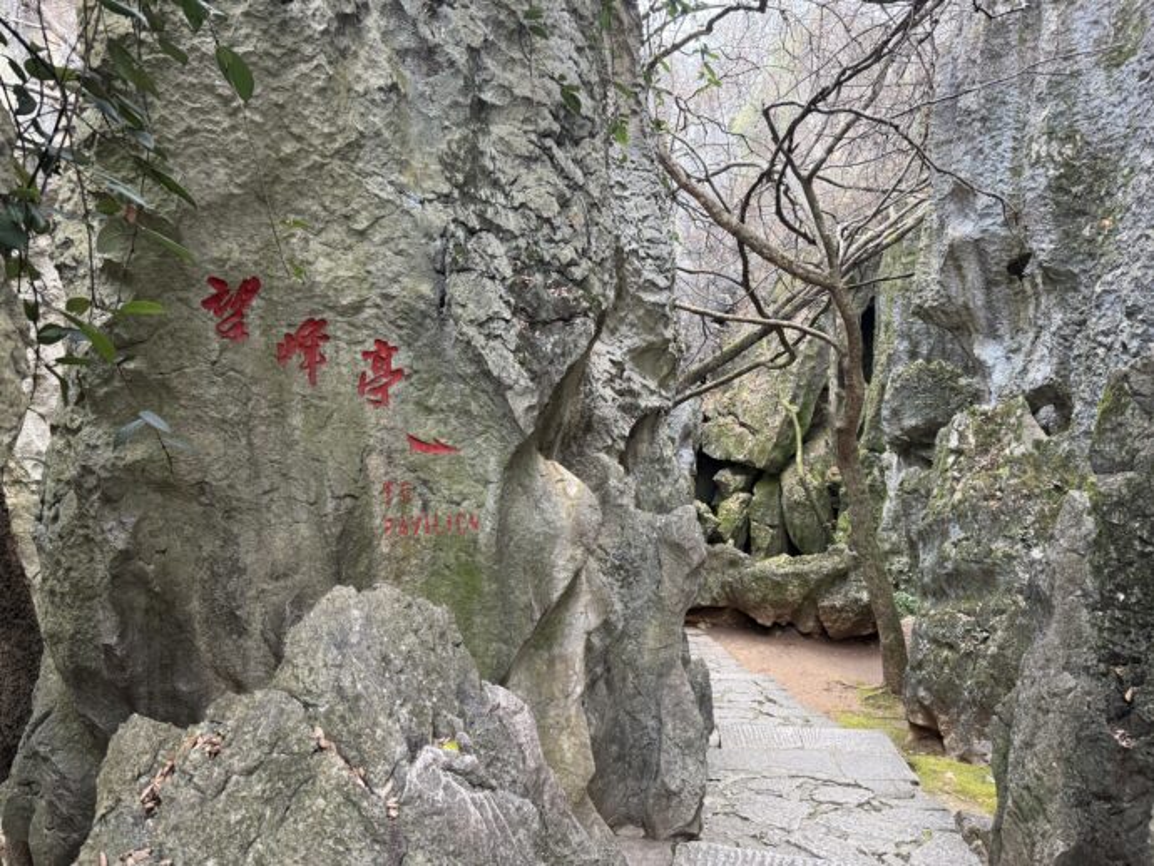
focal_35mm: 24
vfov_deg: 56.8
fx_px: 800
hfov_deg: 71.6
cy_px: 433
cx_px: 577
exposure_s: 1/106
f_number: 1.78
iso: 200
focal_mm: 6.76
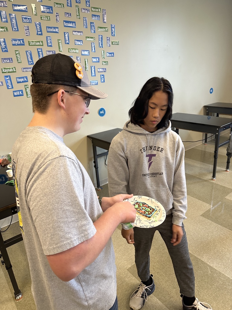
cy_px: 155
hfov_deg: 56.8
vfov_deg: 71.6
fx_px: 214
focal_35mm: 24
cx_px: 116
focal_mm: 6.86
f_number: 1.78
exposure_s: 1/60
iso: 320
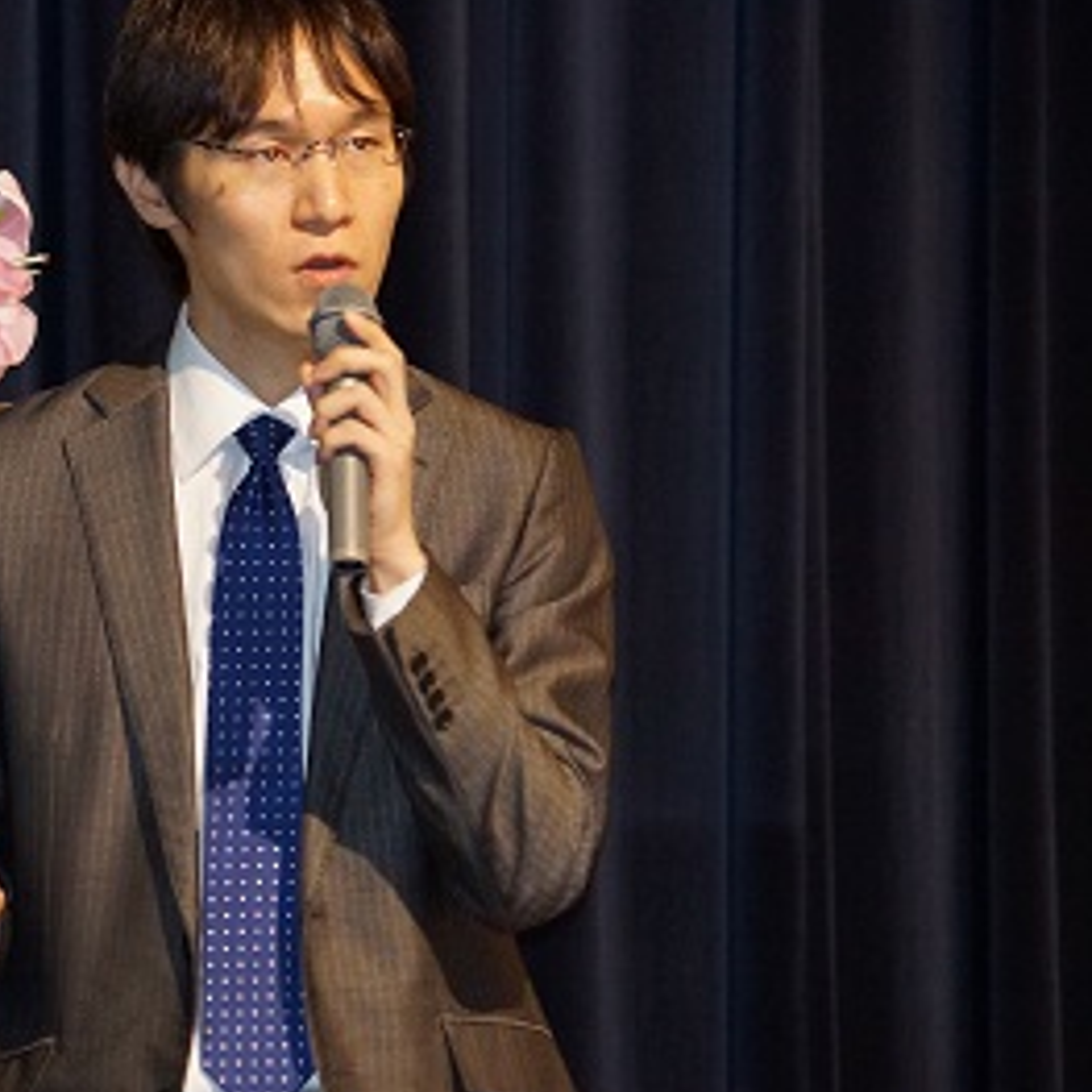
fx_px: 17560
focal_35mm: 492
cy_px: 467
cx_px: 162
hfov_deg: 3.6
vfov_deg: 3.6
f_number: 5.6
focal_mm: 200
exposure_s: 1/60
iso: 1600
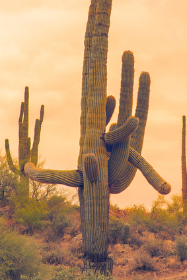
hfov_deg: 8.9
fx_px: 1201
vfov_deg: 13.3
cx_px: 105
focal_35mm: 154
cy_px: 109
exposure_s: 1/200
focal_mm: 109
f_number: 9
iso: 200
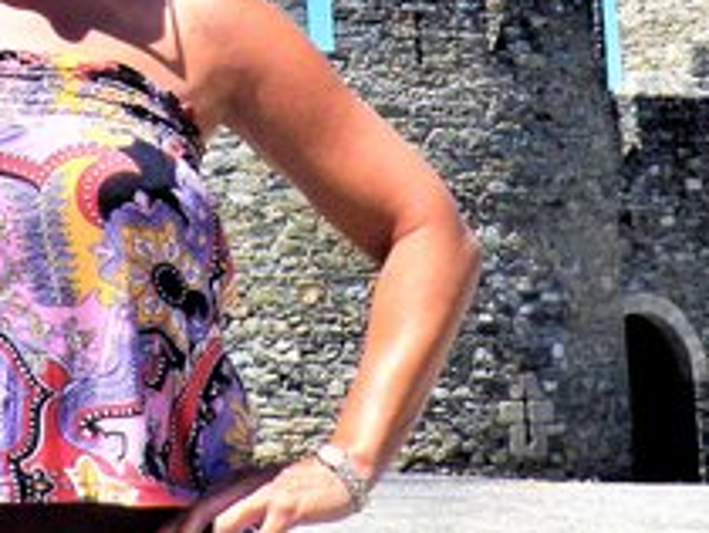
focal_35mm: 137
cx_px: -192
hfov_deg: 13.9
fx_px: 2809
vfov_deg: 10.5
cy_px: -273
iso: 64
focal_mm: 6.3
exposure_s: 1/320
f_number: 5.6
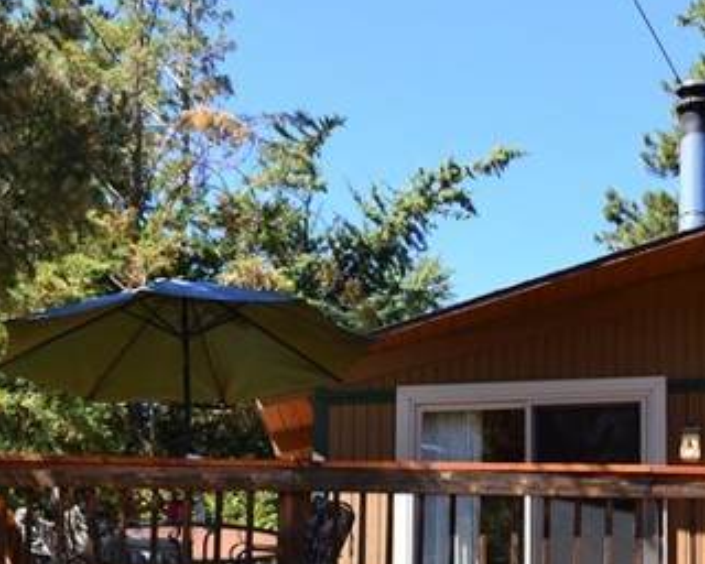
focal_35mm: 81
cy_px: 673
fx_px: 1690
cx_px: 615
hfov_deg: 23.0
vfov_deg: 18.0
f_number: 5.6
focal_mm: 18
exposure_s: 1/160
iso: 100
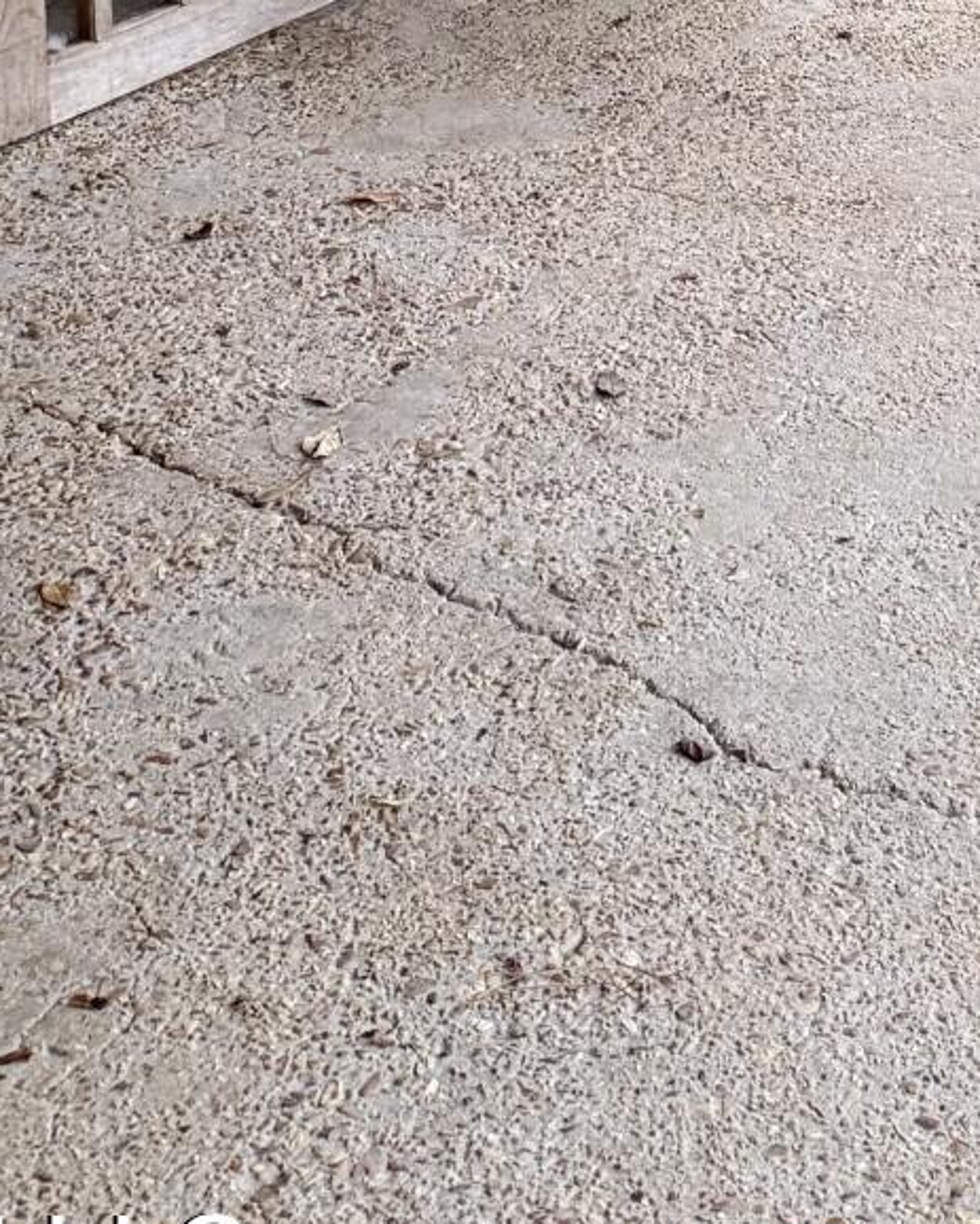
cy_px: -663
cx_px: 969
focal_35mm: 81
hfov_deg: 18.5
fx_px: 2934
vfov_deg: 20.0
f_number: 1.78
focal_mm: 6.76
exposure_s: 1/60
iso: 160
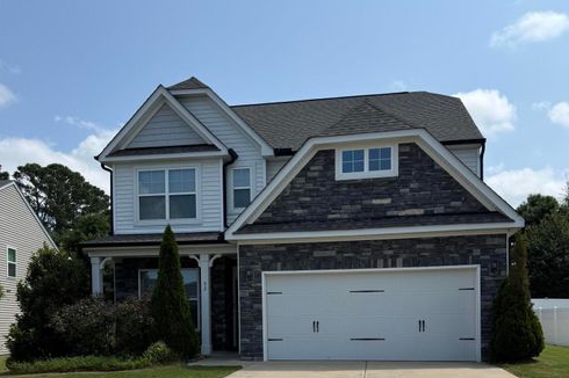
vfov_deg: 36.7
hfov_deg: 55.8
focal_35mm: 34
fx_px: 537
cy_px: 330
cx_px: 284
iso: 80
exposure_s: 1/5714
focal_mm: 6.76
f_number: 1.78
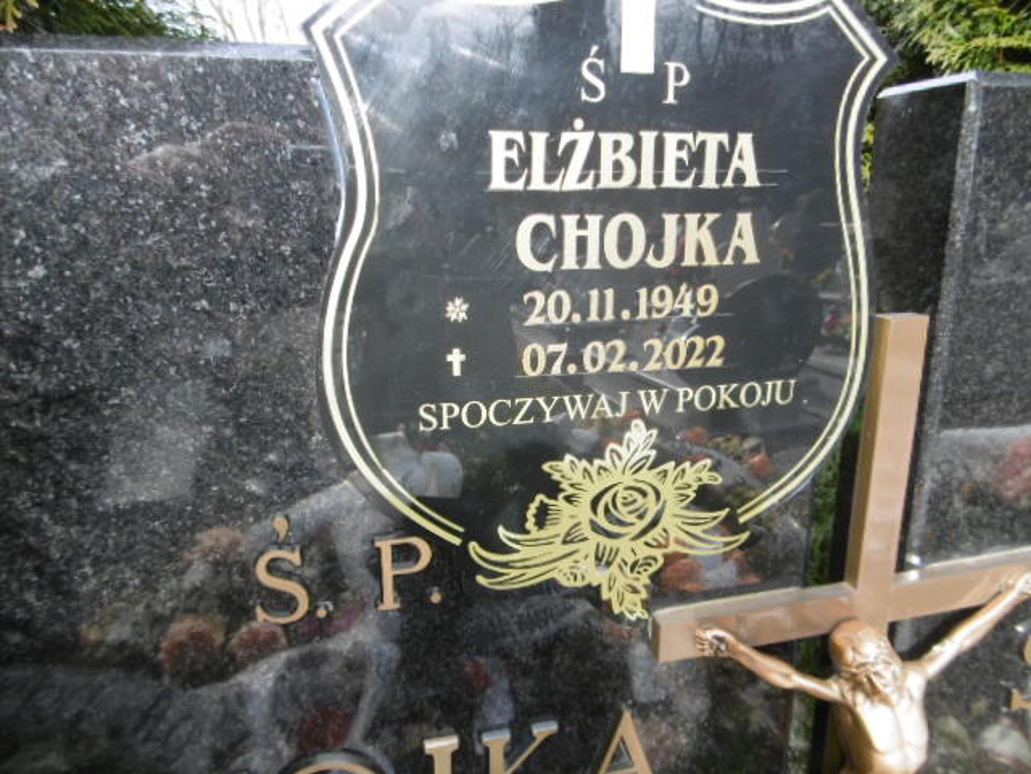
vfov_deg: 56.8
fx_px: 715
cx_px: 516
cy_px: 387
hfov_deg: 71.6
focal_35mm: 24
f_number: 3.1
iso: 100
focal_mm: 4.3
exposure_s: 1/100
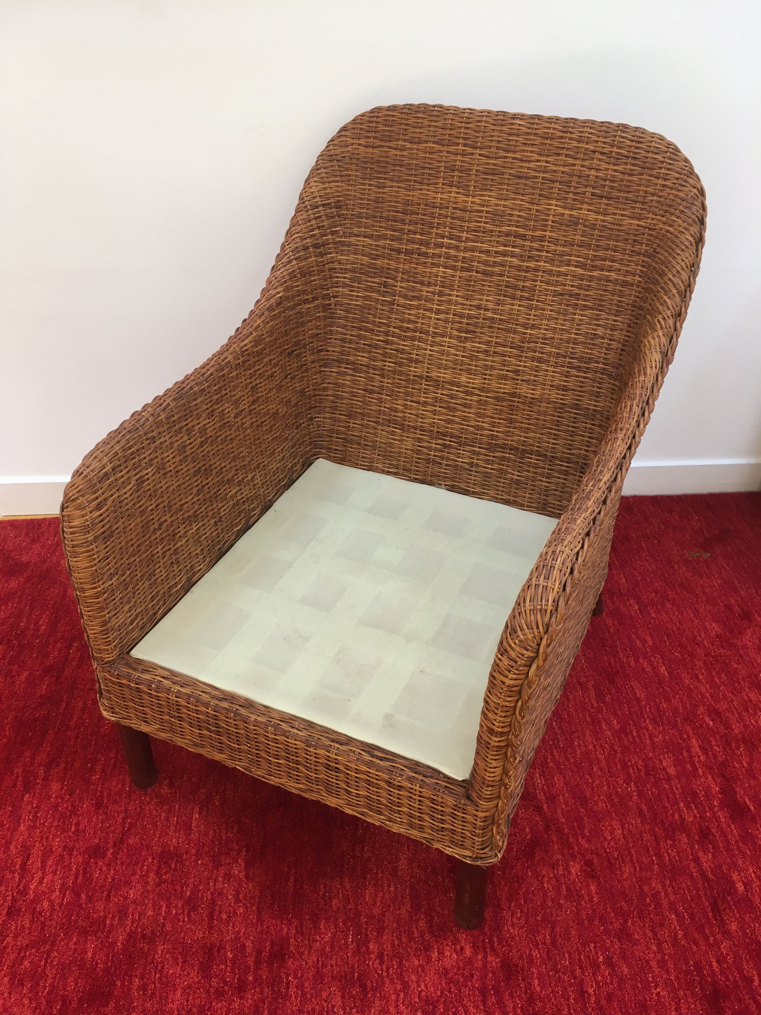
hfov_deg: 48.2
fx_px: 850
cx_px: 380
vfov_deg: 61.7
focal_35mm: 29
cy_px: 508
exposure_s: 1/33
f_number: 2.2
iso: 25
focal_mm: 4.15
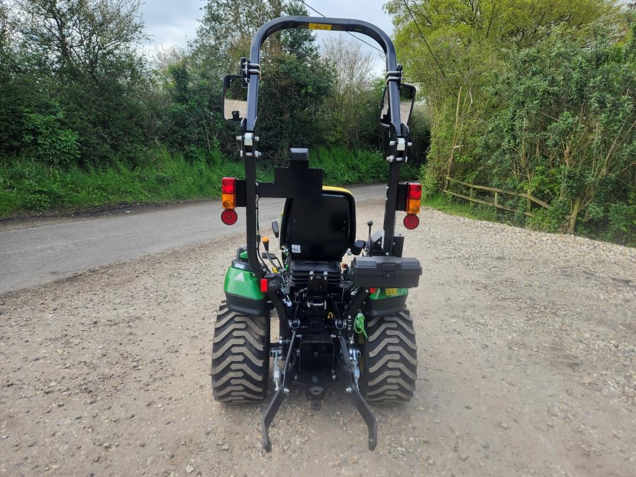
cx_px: 318
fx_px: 423
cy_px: 238
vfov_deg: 58.9
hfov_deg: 73.9
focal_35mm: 23
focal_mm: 5.4
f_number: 1.8
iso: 25
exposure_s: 1/382
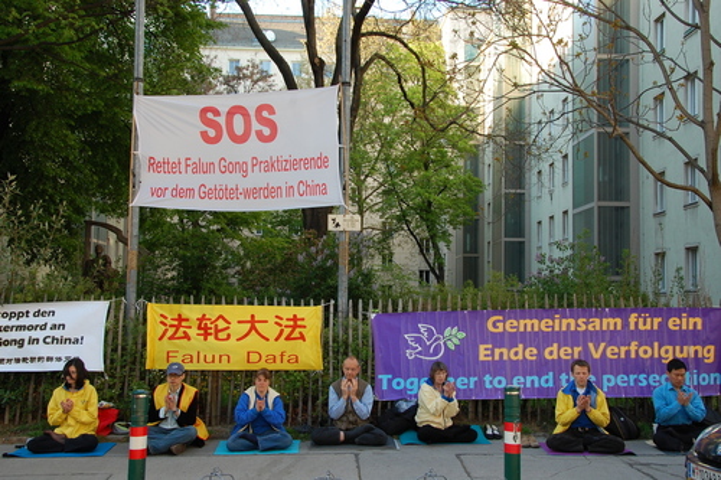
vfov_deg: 31.9
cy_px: 240
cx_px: 360
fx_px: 841
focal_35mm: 42
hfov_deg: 46.4
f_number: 8
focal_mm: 28
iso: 400
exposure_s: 1/60
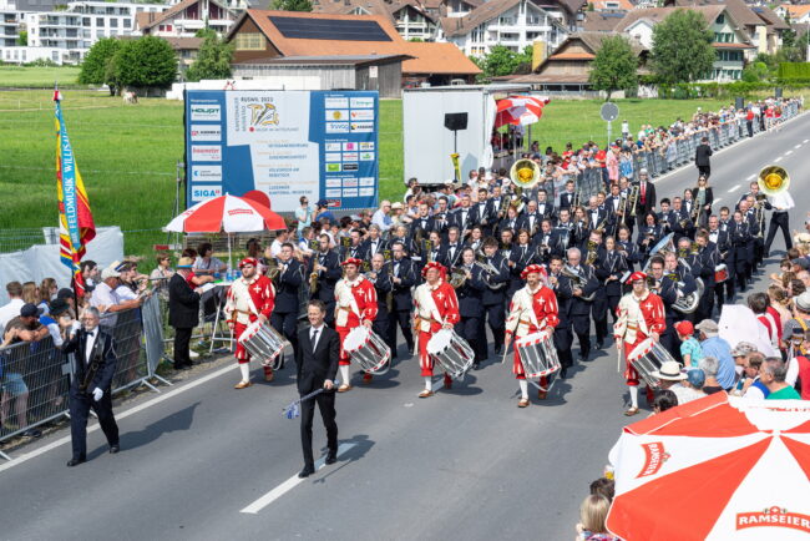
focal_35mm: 70
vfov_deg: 19.5
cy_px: 270
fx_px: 1576
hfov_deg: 28.8
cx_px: 405
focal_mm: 70
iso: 100
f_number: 8
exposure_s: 1/250
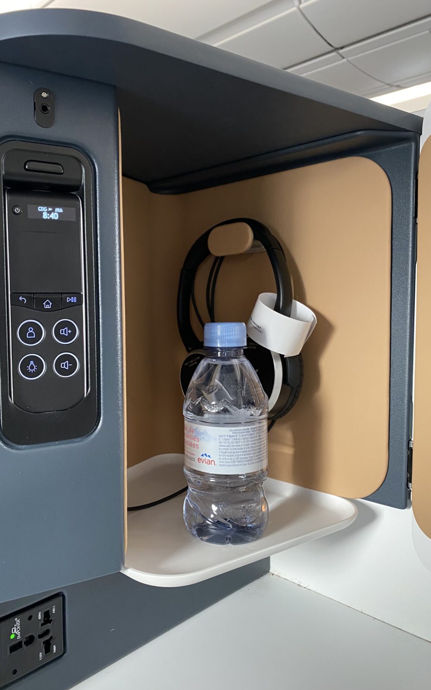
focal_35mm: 28
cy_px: 349
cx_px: 186
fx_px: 526
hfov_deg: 44.4
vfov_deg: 66.5
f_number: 1.8
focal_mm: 4.25
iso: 250
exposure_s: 1/54
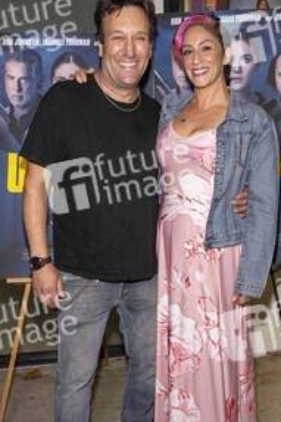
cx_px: 162
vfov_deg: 42.6
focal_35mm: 46
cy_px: 253
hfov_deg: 29.2
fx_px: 539
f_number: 5.6
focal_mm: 33
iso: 800
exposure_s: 1/200
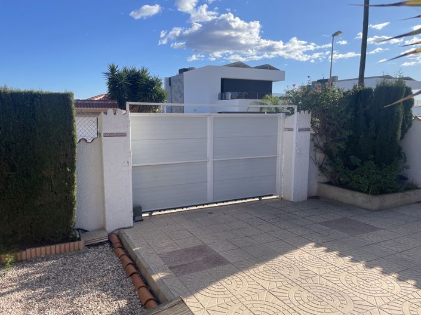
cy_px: 158
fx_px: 316
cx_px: 210
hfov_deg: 67.3
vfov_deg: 53.0
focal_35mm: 26
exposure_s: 1/3205
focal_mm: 4.2
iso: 32
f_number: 1.6
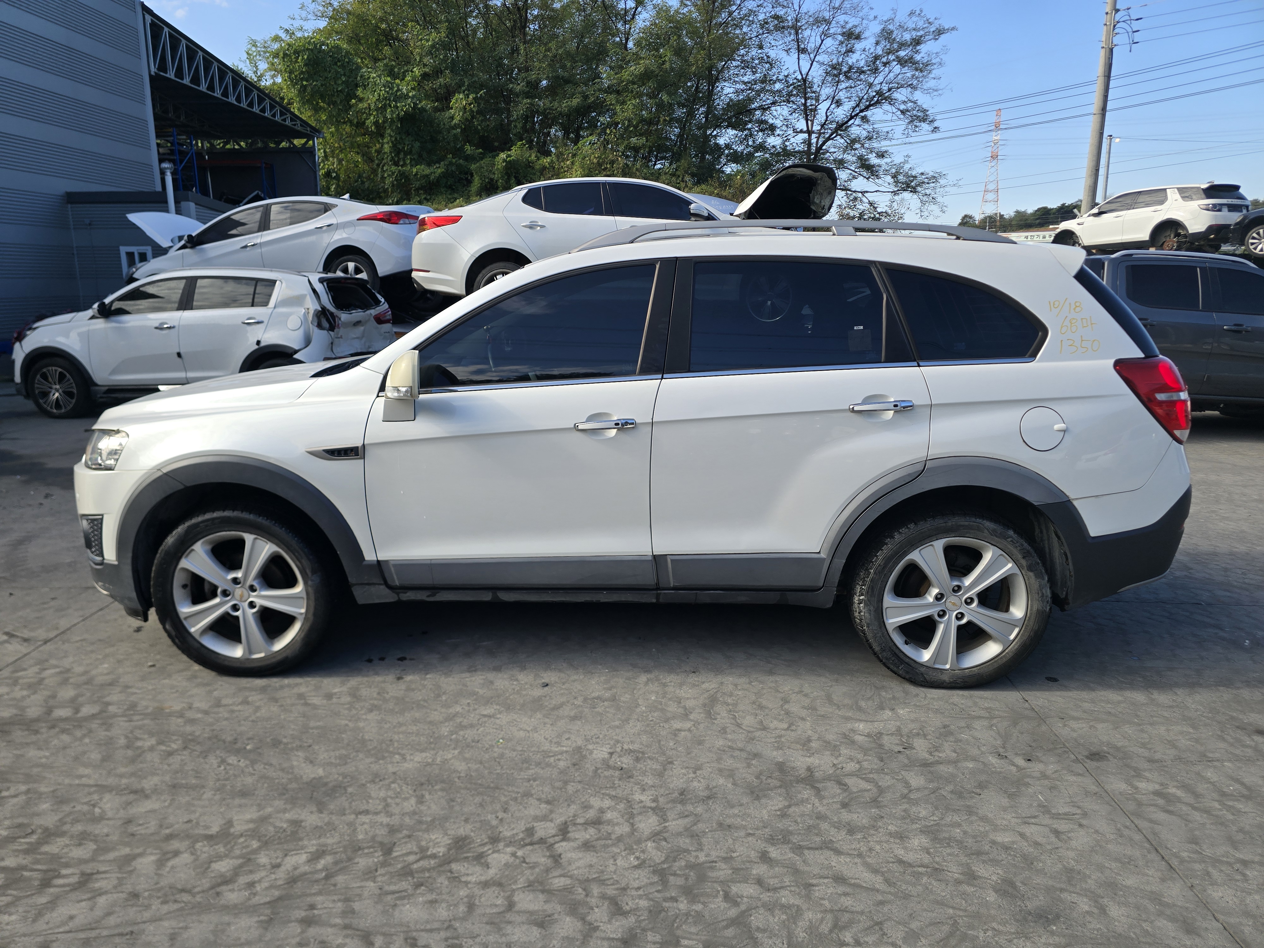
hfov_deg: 73.9
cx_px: 632
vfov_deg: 58.9
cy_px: 474
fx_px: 840
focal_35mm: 23
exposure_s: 1/320
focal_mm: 6.3
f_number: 1.7
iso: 12
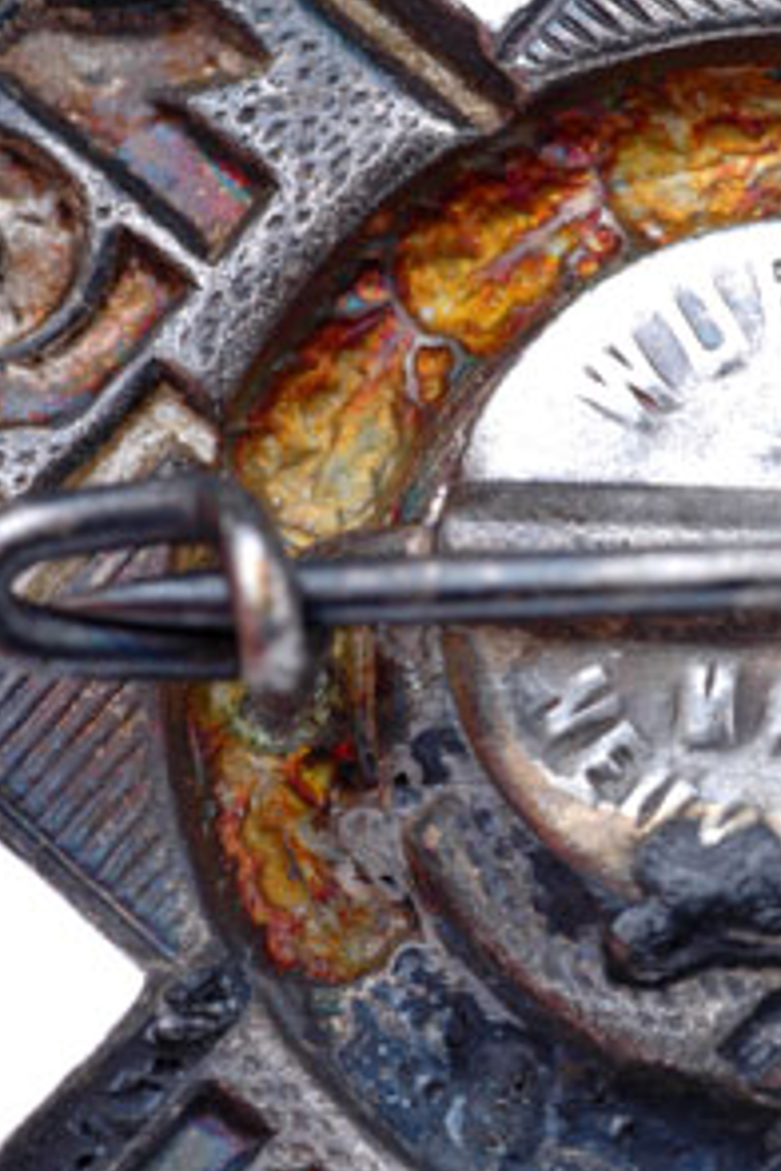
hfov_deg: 5.7
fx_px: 7834
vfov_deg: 8.6
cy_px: 586
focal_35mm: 241
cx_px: 861
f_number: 25
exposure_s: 1/160
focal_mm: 105
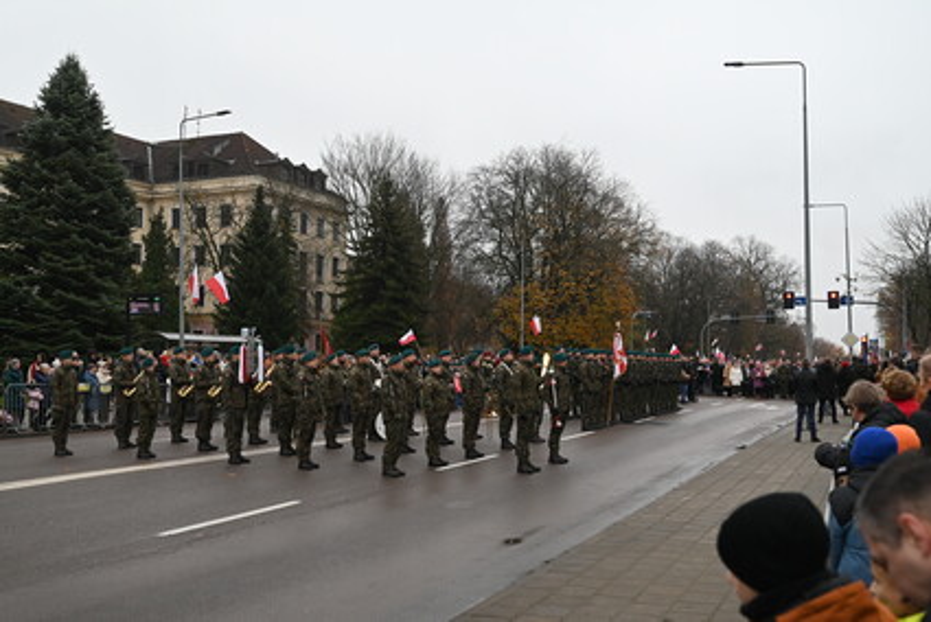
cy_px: 311
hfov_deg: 50.7
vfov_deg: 35.1
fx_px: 983
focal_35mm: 38
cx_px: 466
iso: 360
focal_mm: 38
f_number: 4
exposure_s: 1/250
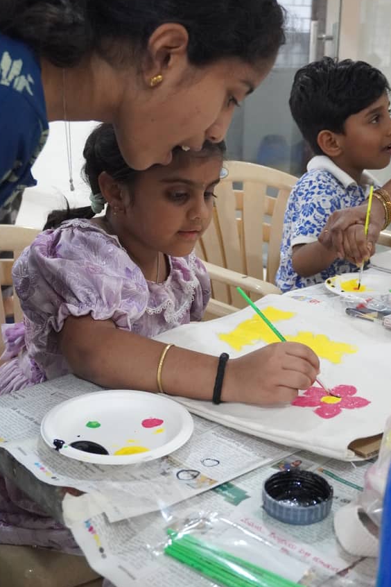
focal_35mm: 47
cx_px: 182
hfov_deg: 28.6
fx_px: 766
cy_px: 311
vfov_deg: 41.9
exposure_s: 1/125
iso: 6400
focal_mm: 26
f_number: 4.5
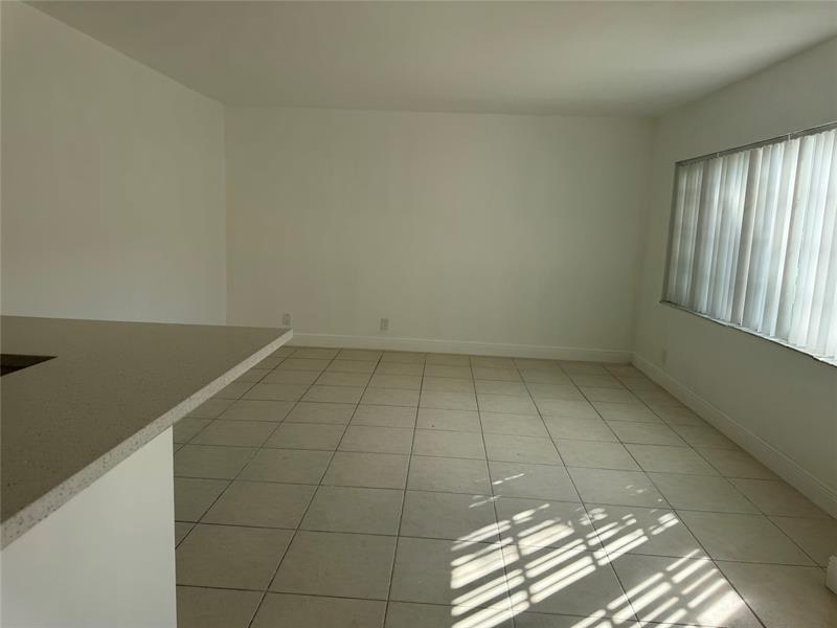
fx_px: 580
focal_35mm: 24
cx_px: 418
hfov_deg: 71.6
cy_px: 314
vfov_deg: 56.8
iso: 80
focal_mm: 6.76
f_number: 1.78
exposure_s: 1/1059
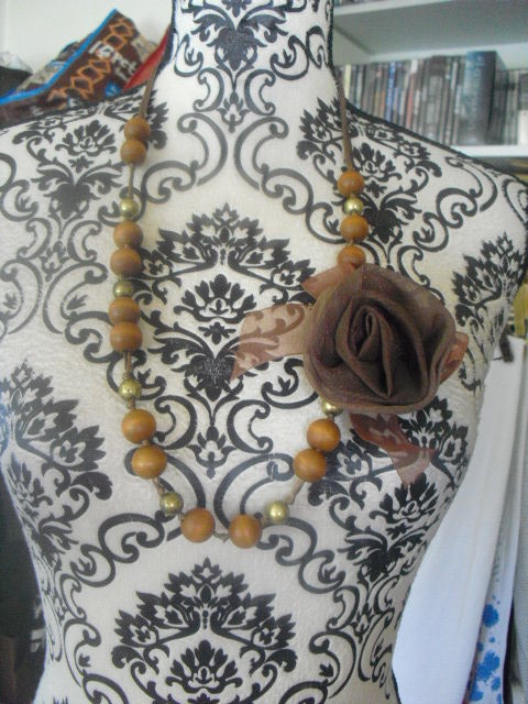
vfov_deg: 51.4
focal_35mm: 36
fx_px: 732
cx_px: 264
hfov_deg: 39.7
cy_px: 352
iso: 800
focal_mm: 6.3
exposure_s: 1/40
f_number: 3.1
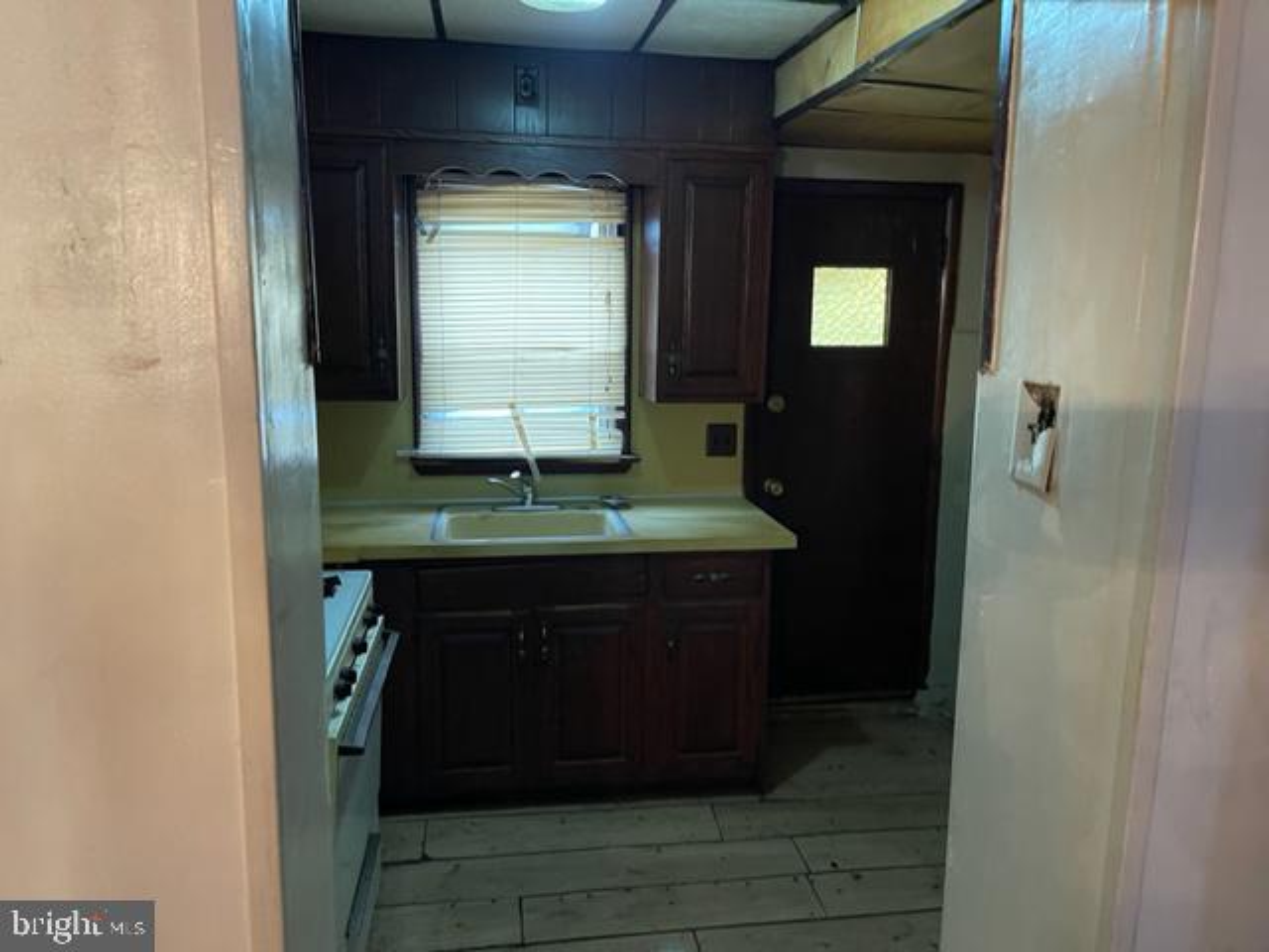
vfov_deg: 53.1
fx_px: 953
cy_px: 476
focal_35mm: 26
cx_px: 634
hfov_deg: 67.3
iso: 400
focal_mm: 5.1
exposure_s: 1/31
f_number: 1.6
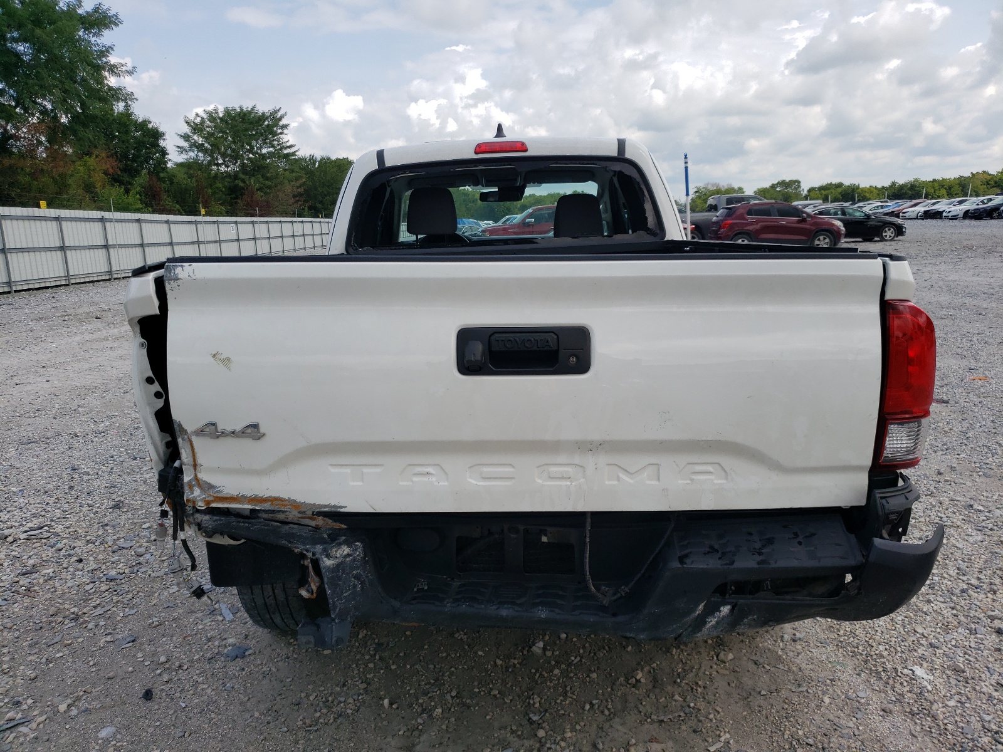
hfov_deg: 67.3
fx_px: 753
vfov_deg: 53.1
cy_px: 376
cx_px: 502
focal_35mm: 26
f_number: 1.5
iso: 50
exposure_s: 1/2500
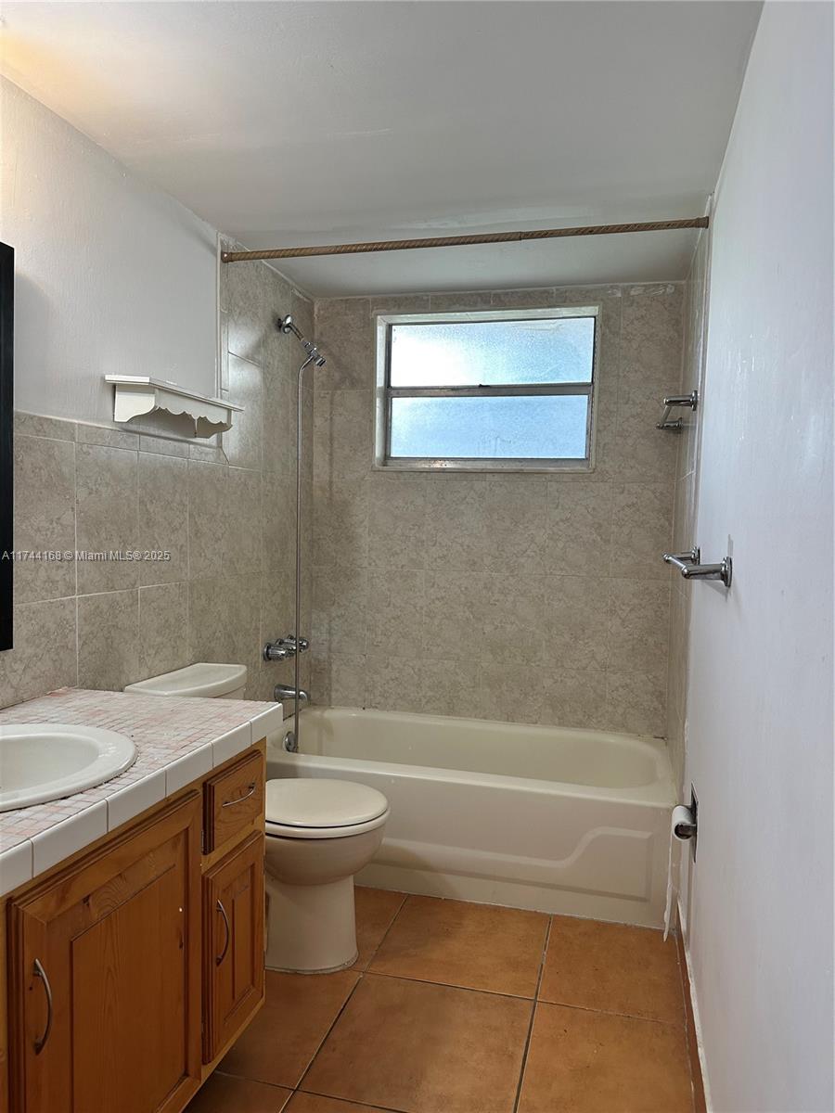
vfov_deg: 71.6
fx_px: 772
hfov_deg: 56.8
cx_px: 418
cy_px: 556
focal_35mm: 24
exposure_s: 1/120
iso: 200
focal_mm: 6.86
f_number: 1.78
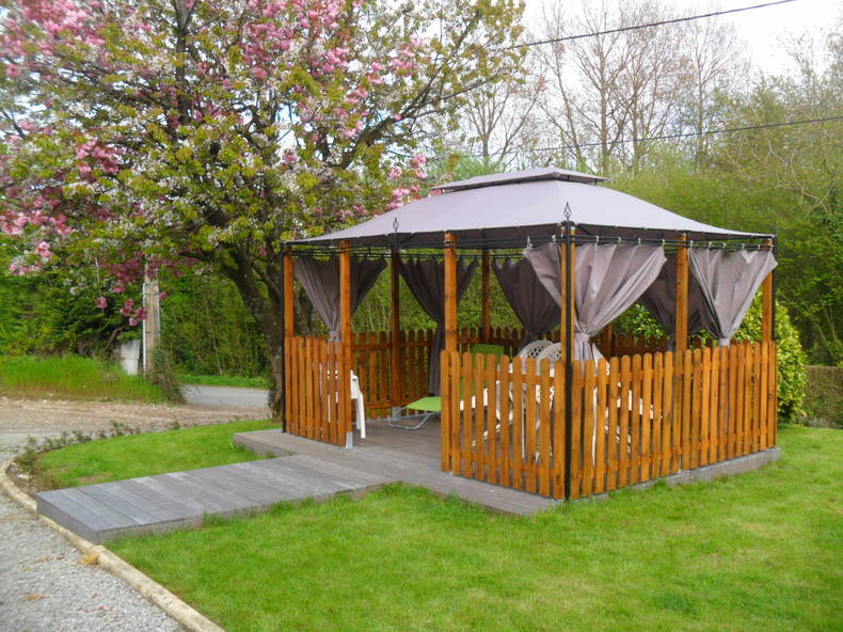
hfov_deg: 52.6
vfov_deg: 40.7
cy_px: 316
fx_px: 852
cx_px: 422
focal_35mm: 35
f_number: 3
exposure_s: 1/350
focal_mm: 6.3
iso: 80
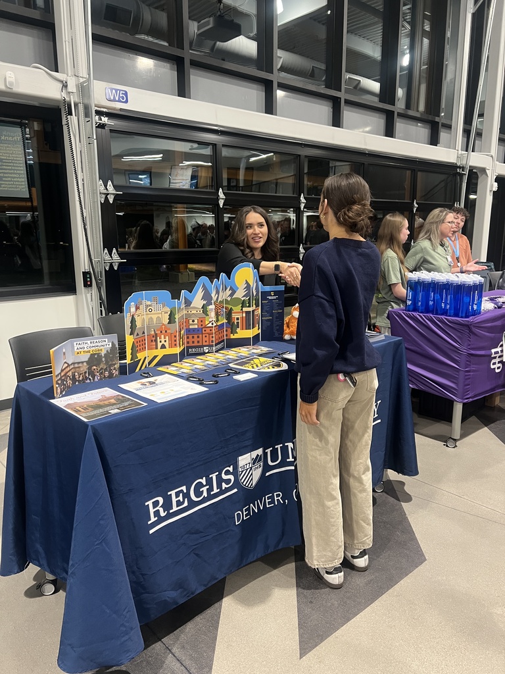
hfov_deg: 53.1
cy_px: 337
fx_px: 506
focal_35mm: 26
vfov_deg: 67.3
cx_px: 252
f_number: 1.5
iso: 250
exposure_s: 1/60
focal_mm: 5.7
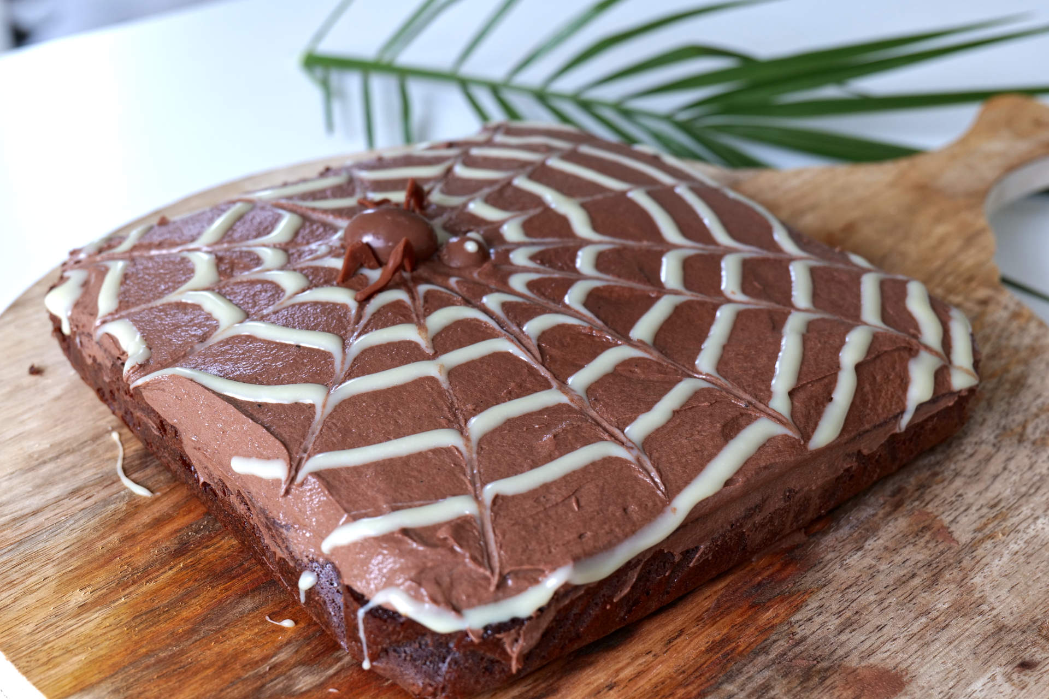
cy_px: 350
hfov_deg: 39.6
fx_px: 1457
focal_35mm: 50
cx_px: 524
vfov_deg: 27.0
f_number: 8
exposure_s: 1/60
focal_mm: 50
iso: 640
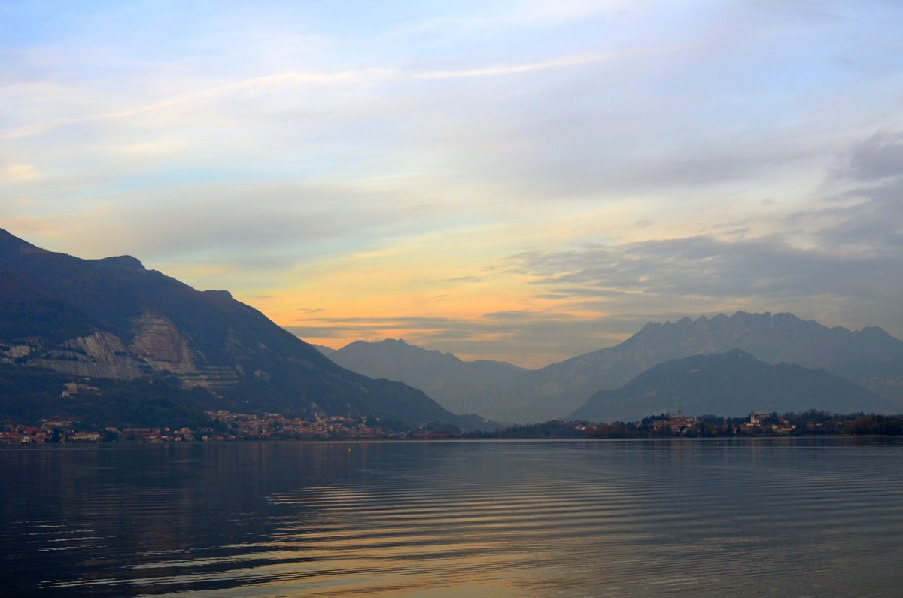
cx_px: 452
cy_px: 299
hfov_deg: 37.9
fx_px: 1314
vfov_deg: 25.6
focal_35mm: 52
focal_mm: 35
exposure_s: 1/60
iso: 400
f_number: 10
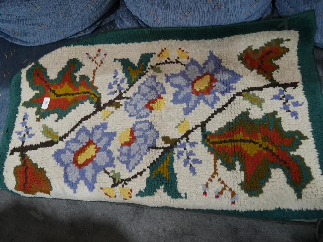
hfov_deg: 56.8
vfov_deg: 44.2
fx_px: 299
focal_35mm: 32
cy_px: 121
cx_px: 162
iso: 500
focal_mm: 16
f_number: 3.6
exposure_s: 1/60
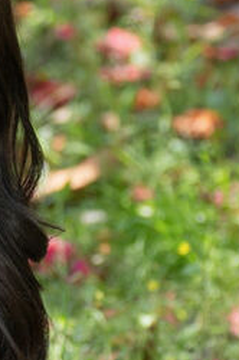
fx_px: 5542
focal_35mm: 555
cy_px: 271
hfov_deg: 2.5
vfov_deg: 3.7
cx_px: -69
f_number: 2.8
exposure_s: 1/250
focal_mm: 88
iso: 100
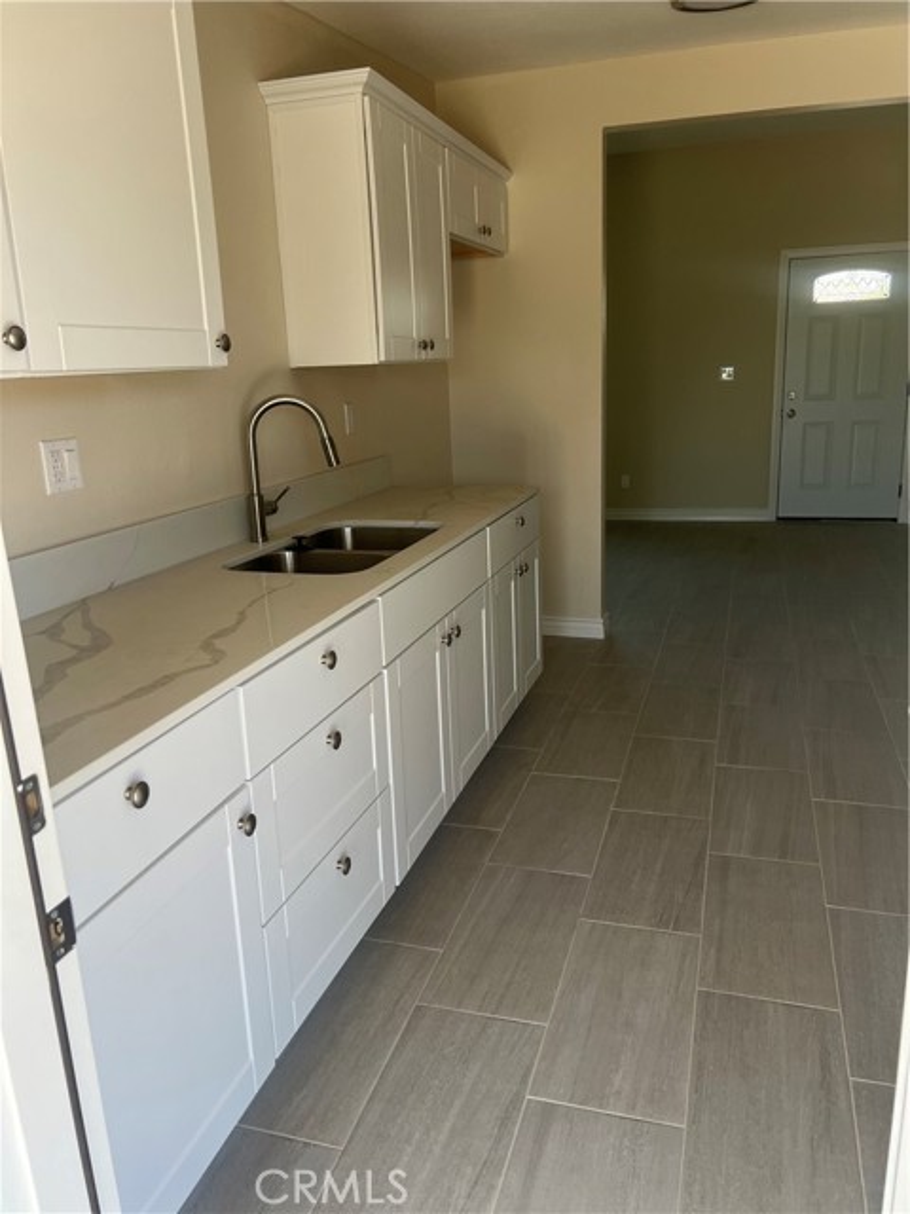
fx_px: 911
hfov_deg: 53.1
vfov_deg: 67.3
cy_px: 607
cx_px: 455
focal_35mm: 26
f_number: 1.5
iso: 40
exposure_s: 1/160
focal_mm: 5.7
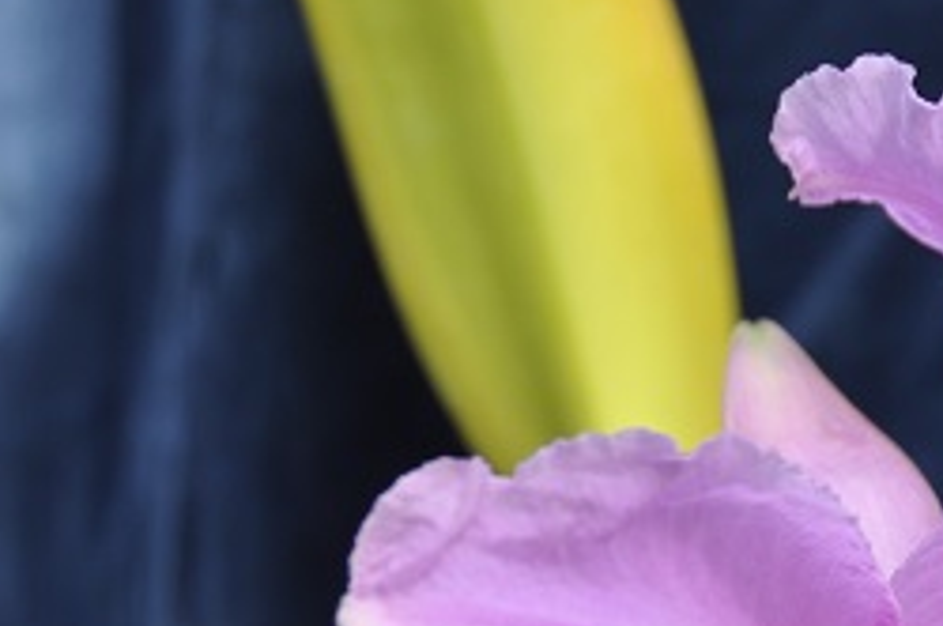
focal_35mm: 180
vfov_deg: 7.6
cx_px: 977
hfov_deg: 11.3
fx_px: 4709
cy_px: 649
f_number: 8
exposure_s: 1/80
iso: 200
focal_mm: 50
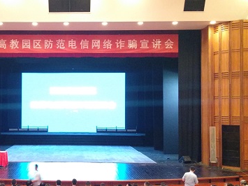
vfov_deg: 32.8
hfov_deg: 42.0
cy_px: 101
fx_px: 315
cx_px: 69
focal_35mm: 44
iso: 1600
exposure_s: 1/13
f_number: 2.2
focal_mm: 3.81
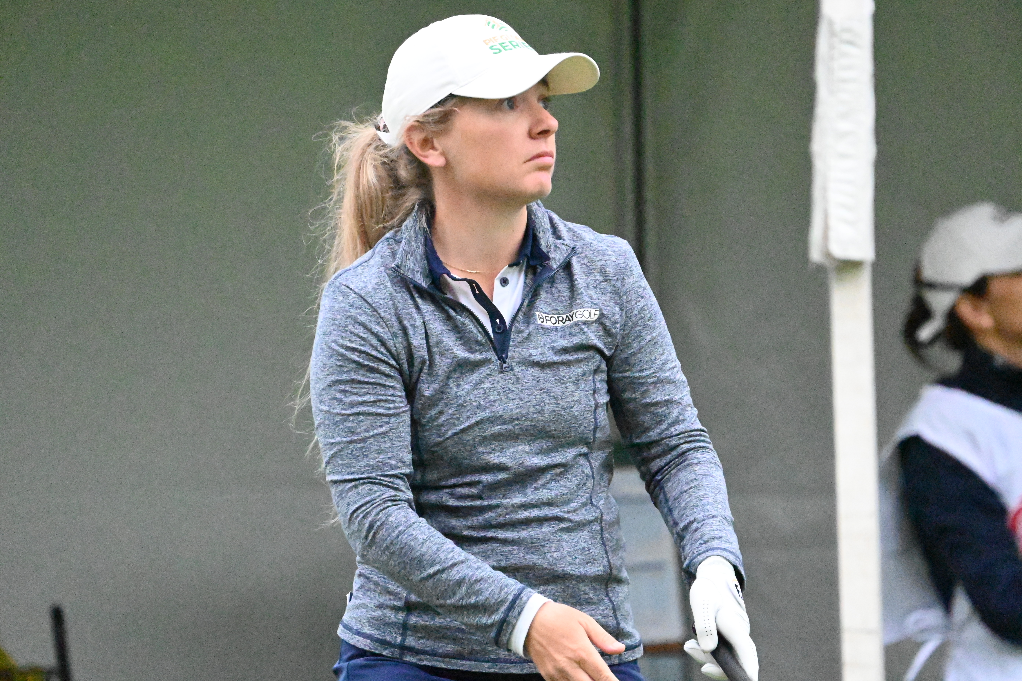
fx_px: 17032
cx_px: 511
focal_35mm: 600
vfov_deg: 2.3
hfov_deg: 3.4
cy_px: 340
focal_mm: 400
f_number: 5.6
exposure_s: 1/3200
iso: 45600
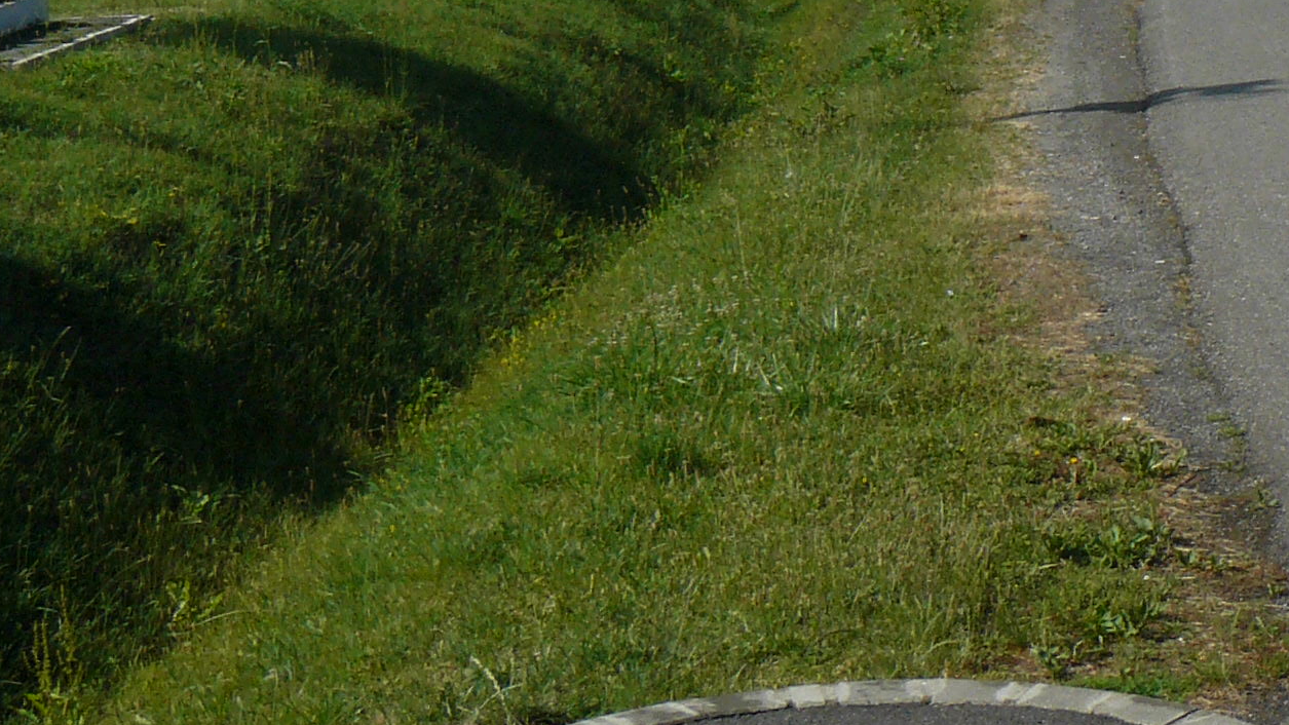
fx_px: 3281
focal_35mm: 96
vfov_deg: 12.1
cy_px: -291
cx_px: 1200
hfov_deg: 21.6
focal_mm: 6
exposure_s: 1/500
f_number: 6.3
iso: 100
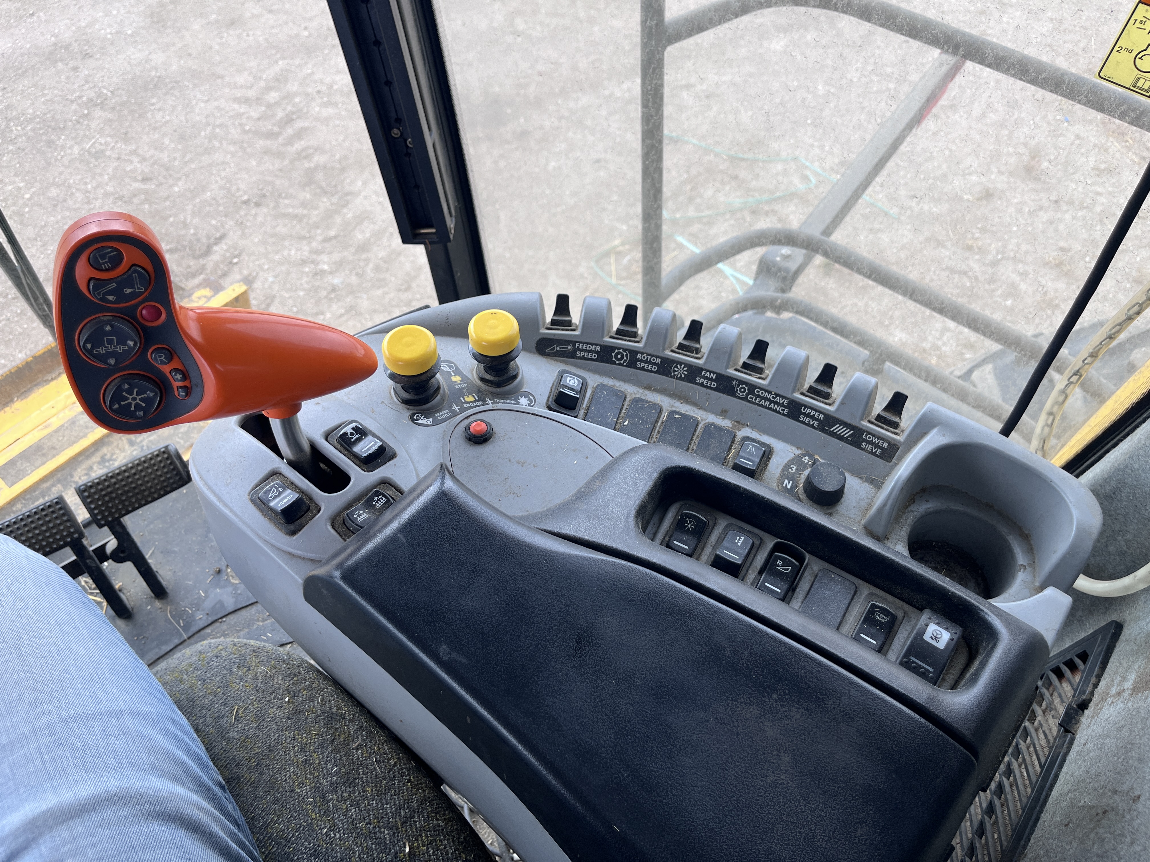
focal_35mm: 26
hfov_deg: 67.3
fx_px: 864
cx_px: 575
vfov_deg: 53.1
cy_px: 431
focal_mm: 5.1
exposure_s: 1/315
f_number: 1.6
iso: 50
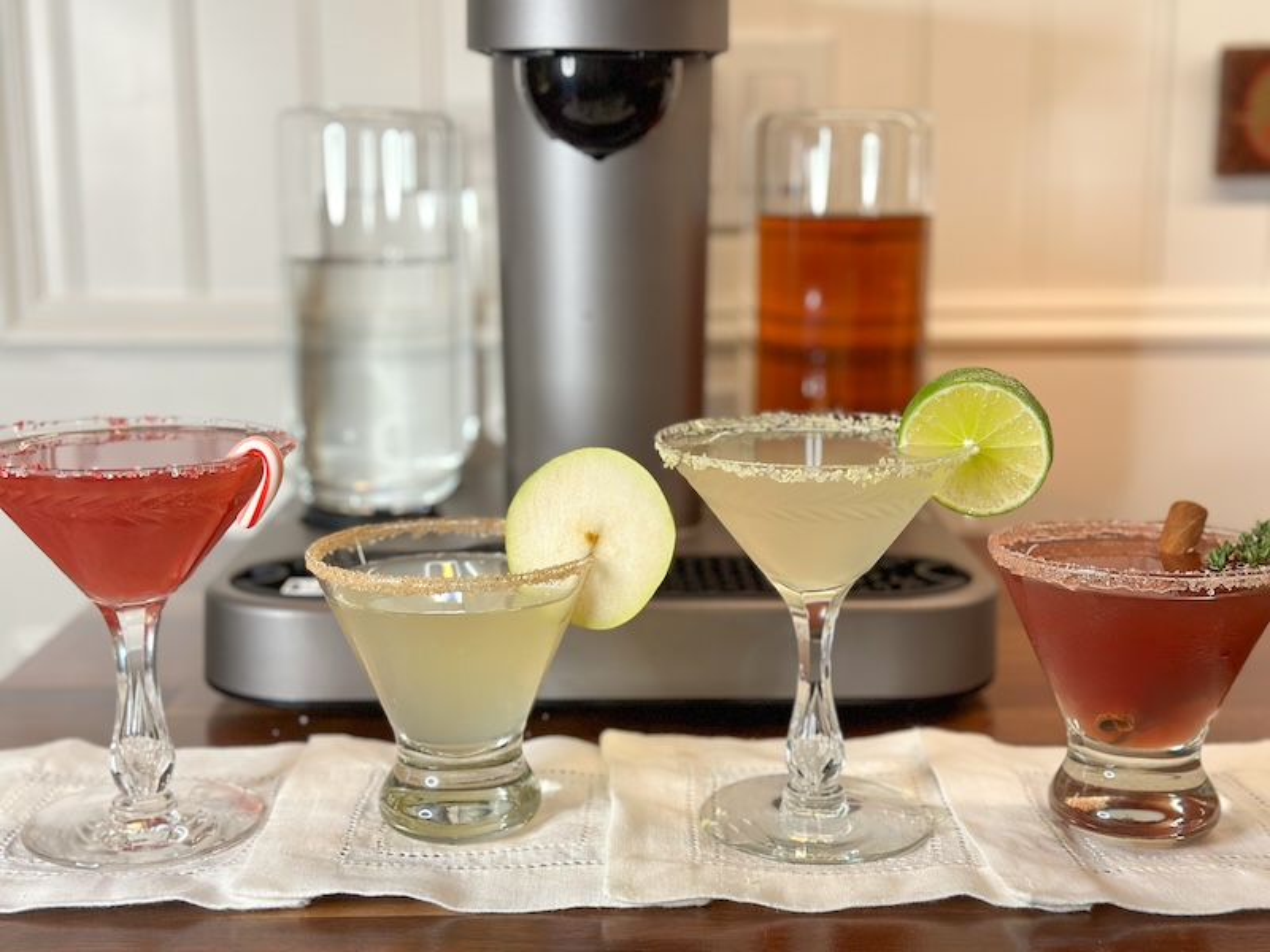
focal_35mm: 48
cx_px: 635
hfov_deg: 39.7
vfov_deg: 30.3
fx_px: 1761
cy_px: 476
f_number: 1.8
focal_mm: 6.86
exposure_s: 1/60
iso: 160
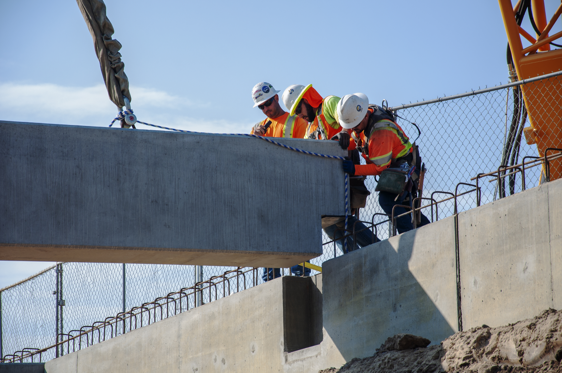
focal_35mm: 158
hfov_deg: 13.1
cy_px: 186
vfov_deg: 8.7
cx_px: 281
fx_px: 2456
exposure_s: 1/200
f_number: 8
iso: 100
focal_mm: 105
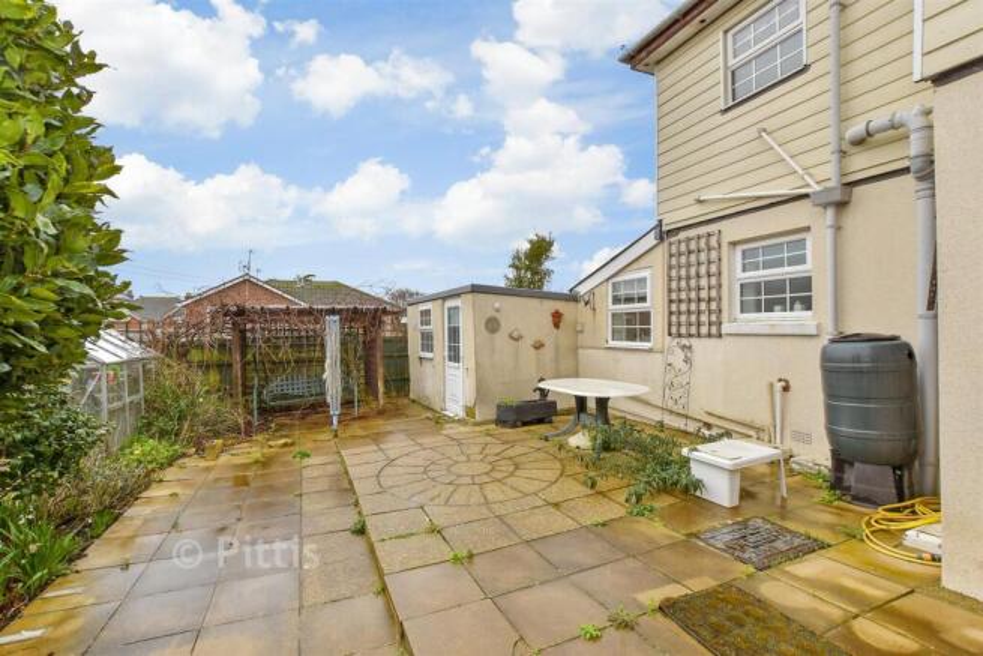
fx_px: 410
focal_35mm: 15
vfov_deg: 77.4
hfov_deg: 100.4
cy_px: 328
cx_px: 492
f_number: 8
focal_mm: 10
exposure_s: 1/40
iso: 160
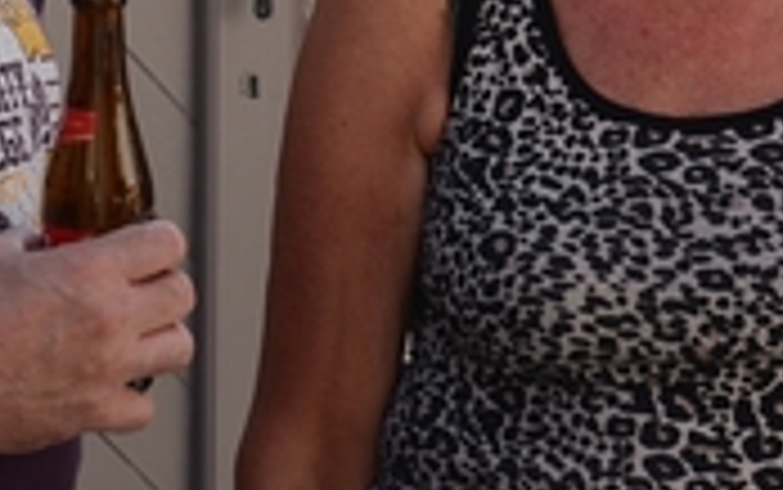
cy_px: -193
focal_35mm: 169
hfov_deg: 12.4
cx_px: 315
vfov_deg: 7.7
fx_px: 3609
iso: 200
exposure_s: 1/250
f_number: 8
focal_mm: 48
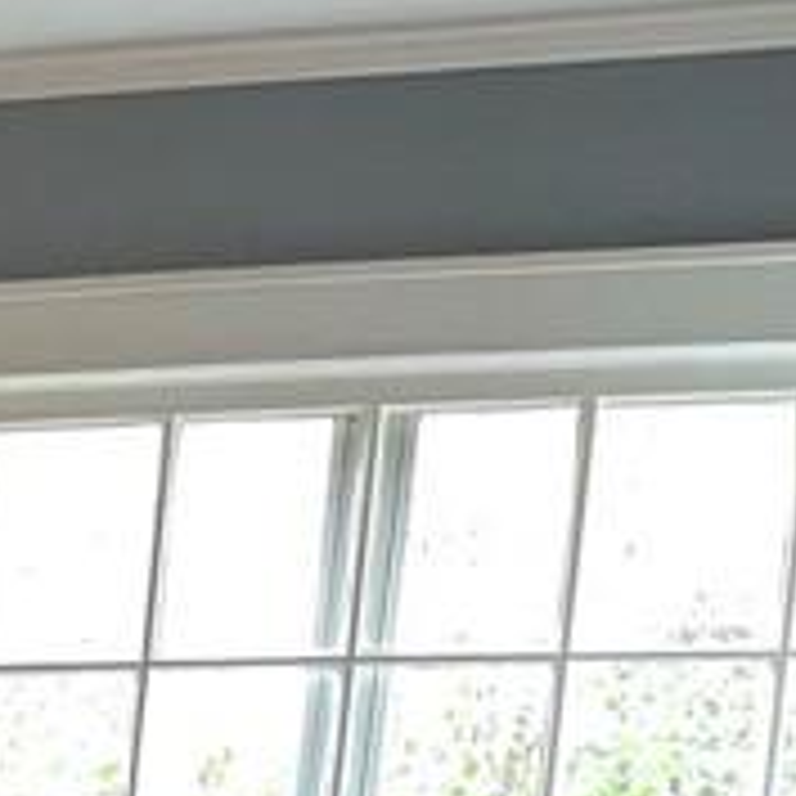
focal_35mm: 133
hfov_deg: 10.4
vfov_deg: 11.8
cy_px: 1574
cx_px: -1394
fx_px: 3460
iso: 160
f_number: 1.6
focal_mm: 5.1
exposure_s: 1/60
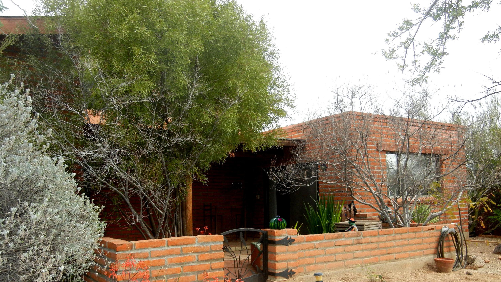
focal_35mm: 33
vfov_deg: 35.4
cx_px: 250
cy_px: 182
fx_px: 438
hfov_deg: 59.5
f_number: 3.5
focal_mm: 5.4
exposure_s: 1/672
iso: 230
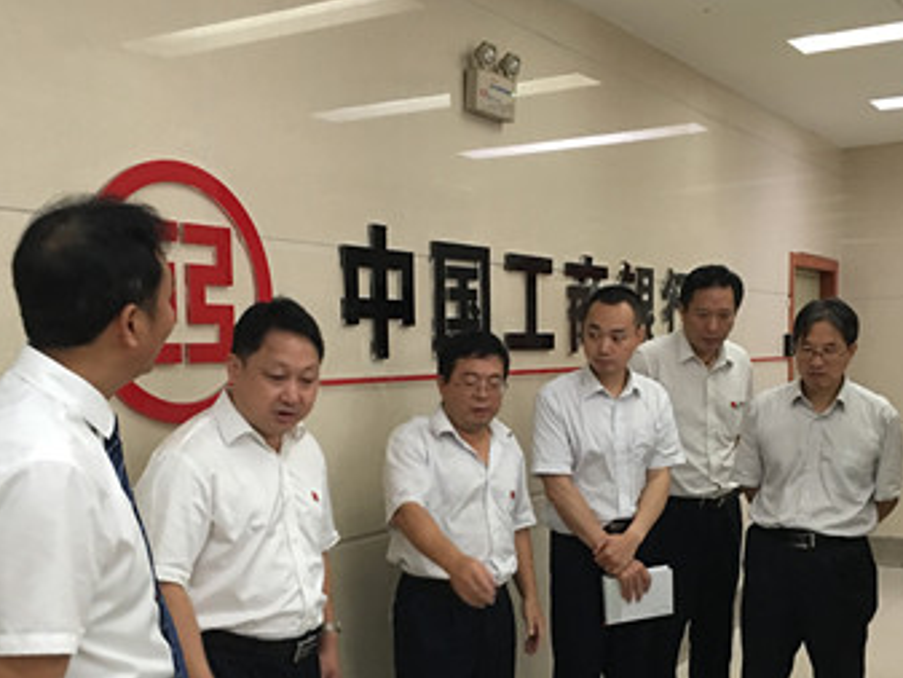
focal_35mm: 43
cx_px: 498
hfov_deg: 43.8
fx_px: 1122
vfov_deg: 33.3
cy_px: 454
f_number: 2.2
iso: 100
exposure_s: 1/8
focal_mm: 4.15
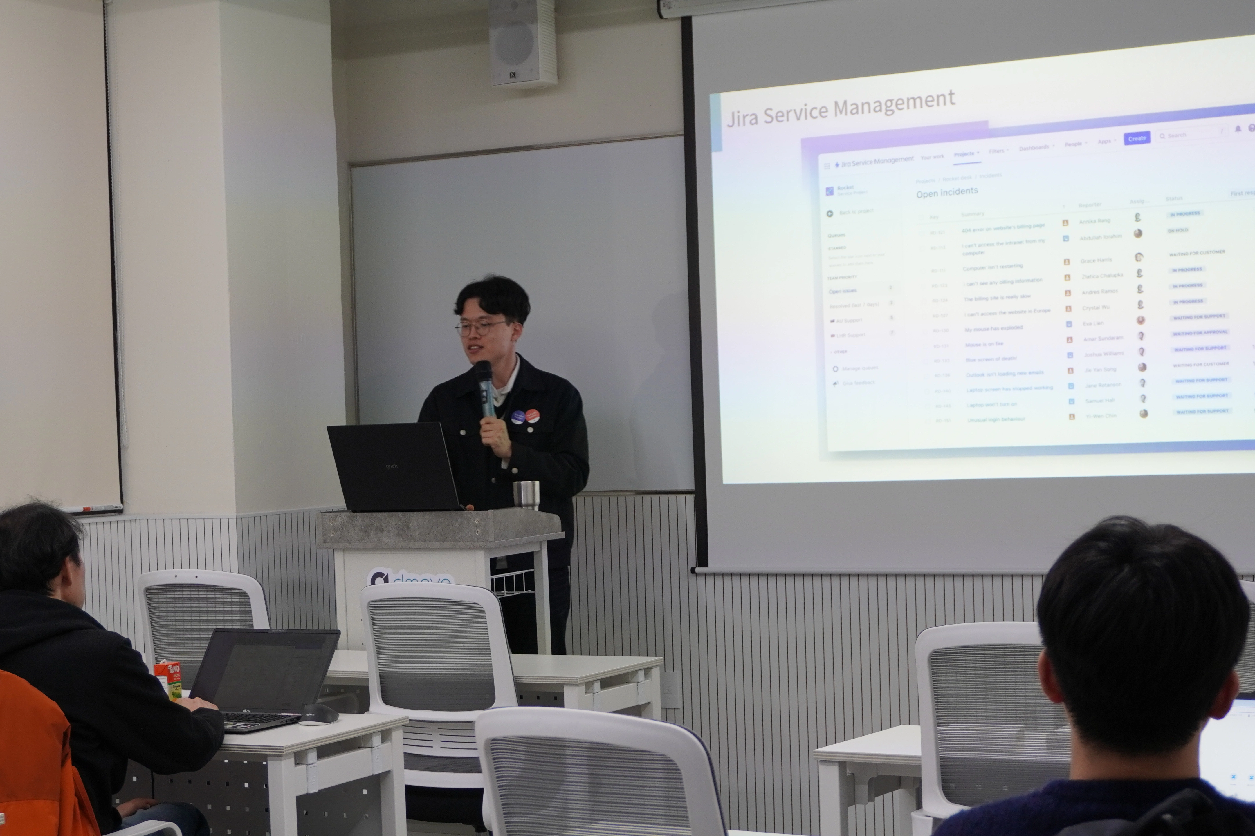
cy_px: 444
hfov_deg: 29.3
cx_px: 549
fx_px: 2394
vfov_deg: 19.8
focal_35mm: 69
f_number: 5
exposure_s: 1/50
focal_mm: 33
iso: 400
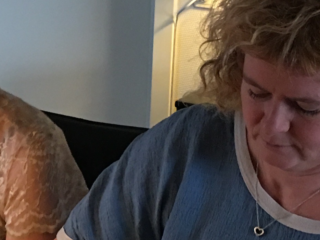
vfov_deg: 11.8
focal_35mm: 125
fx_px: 1156
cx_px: 25
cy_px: 167
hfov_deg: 15.6
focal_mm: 4.15
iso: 125
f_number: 2.2
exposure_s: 1/17
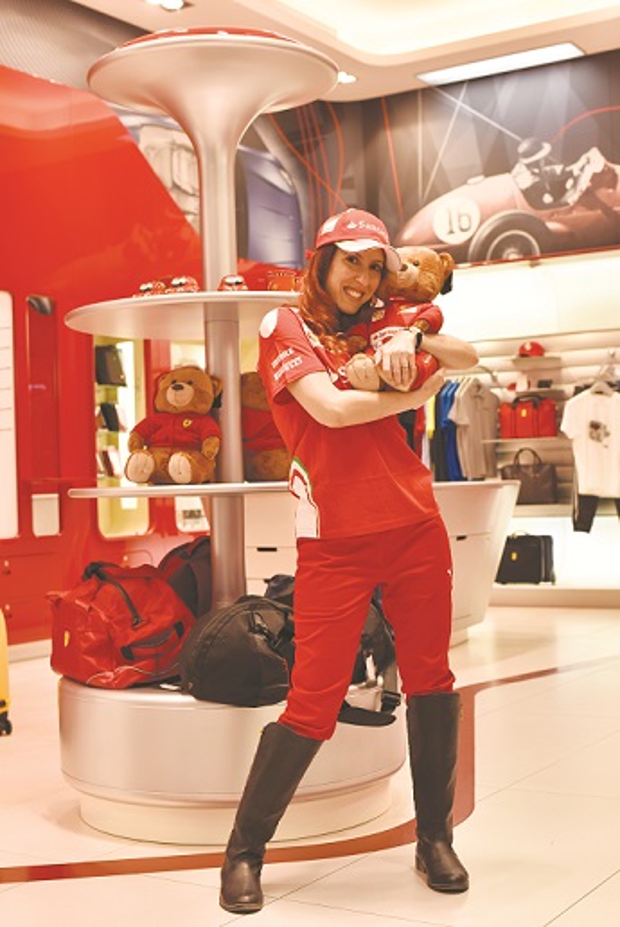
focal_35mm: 50
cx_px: 310
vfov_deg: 39.6
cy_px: 464
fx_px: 1289
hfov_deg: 27.0
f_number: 5
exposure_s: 1/160
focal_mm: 50
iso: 500
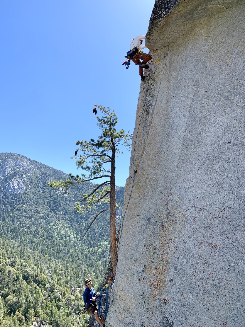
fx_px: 245
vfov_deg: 67.3
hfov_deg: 53.1
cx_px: 122
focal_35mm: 26
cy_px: 164
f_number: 1.8
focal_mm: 4.25
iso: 25
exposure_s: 1/1447
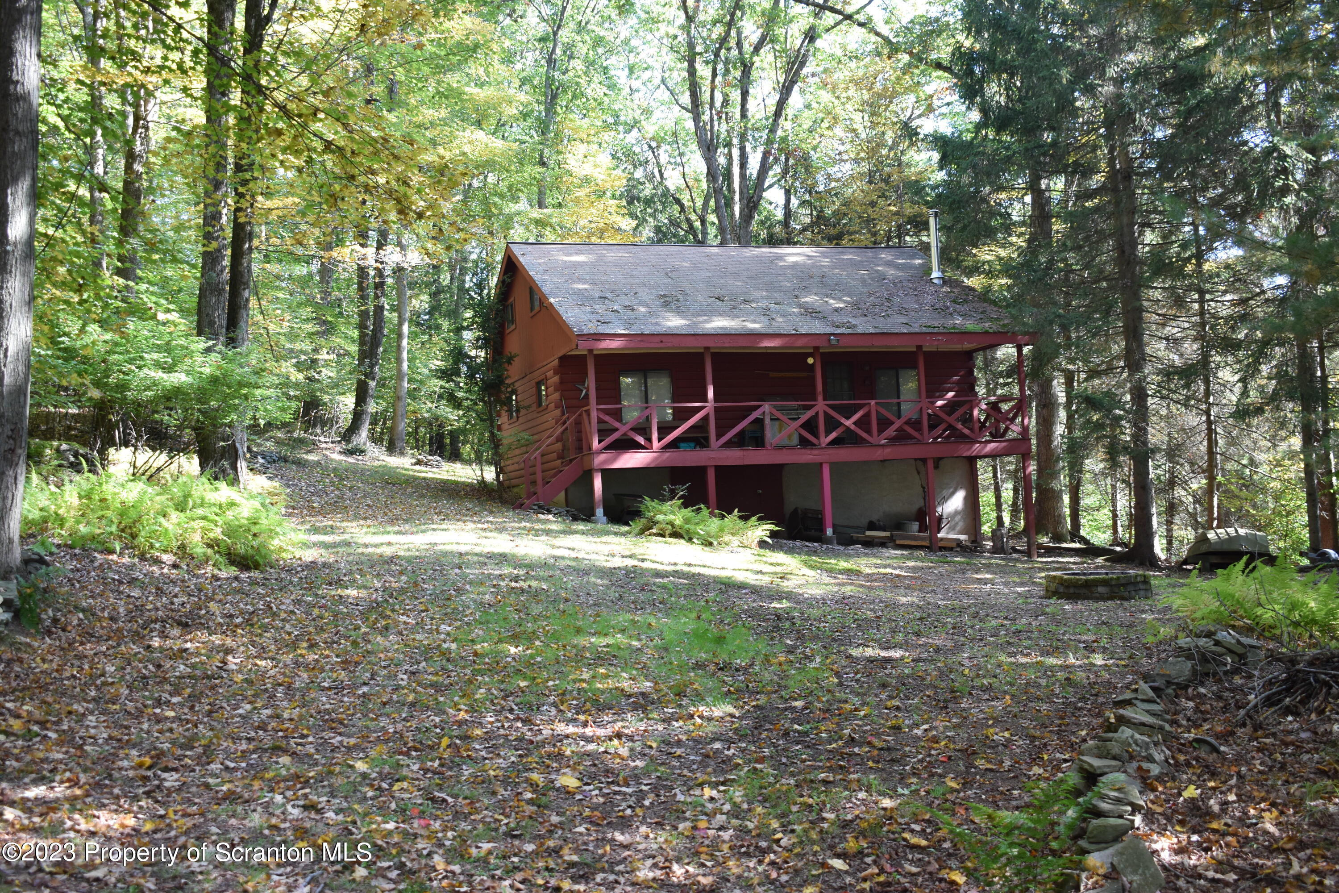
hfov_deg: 51.3
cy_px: 446
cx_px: 670
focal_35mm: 38
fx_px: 1395
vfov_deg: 35.5
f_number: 4.5
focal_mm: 25
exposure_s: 1/80
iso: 400
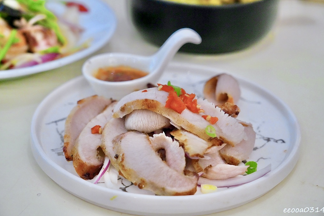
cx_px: 164
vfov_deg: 18.2
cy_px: 107
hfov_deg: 27.0
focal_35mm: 75
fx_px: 675
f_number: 5.6
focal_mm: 74
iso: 6400
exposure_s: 1/160
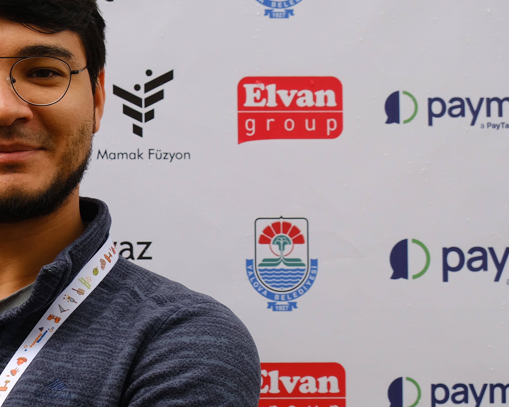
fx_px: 2682
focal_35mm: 178
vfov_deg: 8.7
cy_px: 267
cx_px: -53
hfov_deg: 10.7
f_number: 5
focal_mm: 55
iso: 250
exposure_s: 1/80
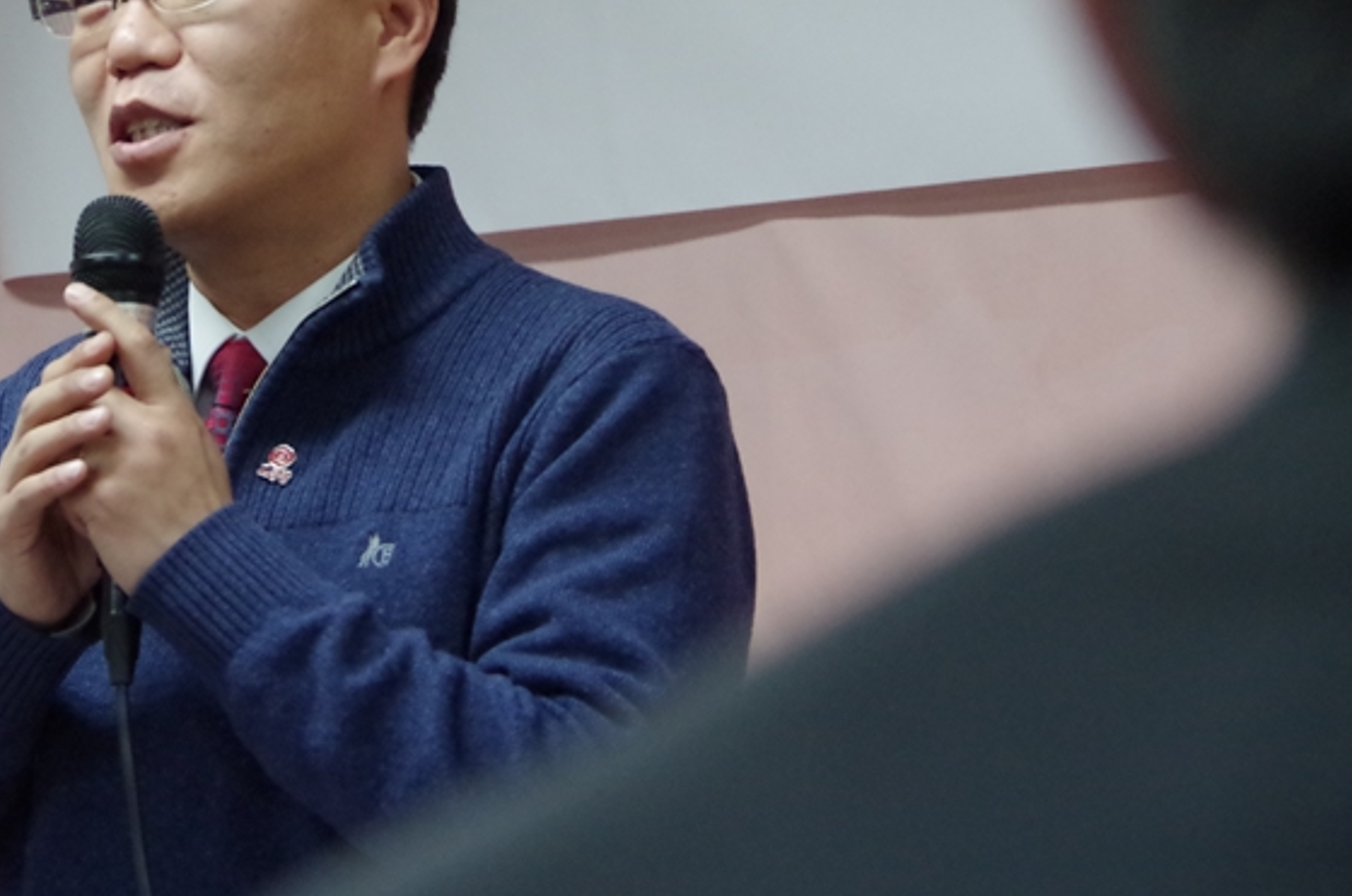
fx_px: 7496
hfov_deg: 10.3
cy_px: 266
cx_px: 374
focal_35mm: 200
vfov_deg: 6.8
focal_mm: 88
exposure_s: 1/80
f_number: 5.6
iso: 3200
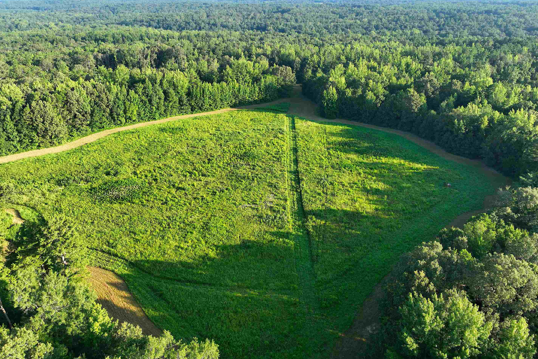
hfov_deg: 67.4
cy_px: 195
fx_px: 403
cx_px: 260
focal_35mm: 27
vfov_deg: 47.9
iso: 110
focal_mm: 12.29
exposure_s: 1/500
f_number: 2.8
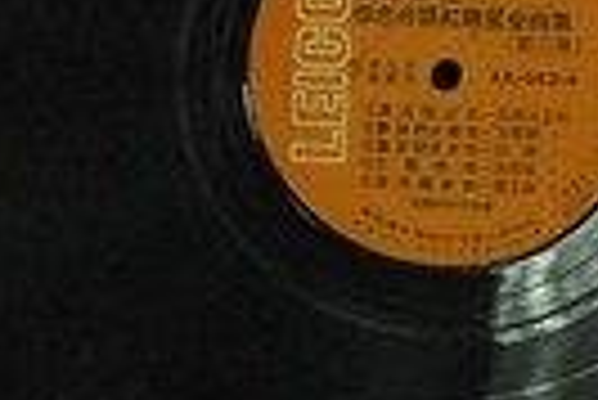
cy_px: 162
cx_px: -189
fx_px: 7217
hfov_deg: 4.7
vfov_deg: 3.2
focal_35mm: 434
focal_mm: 60
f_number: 10
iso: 1000
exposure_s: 1/20
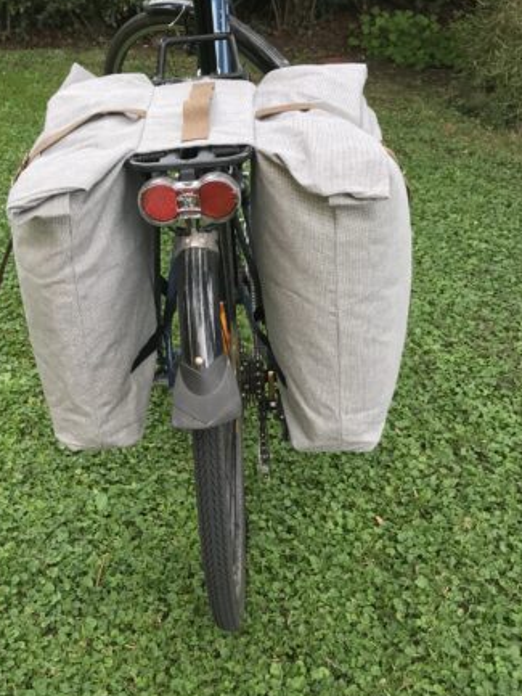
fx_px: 884
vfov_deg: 42.9
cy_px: 336
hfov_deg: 32.5
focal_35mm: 44
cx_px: 161
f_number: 1.8
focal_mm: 3.99
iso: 32
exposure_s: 1/100
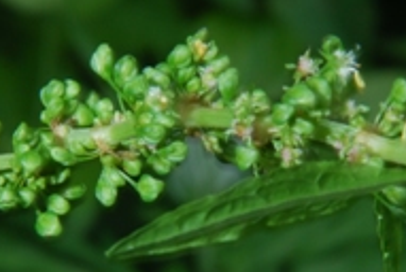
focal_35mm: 261
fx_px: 2948
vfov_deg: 5.3
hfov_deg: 7.9
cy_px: 157
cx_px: 315
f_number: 22
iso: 100
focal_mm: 52
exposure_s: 1/15
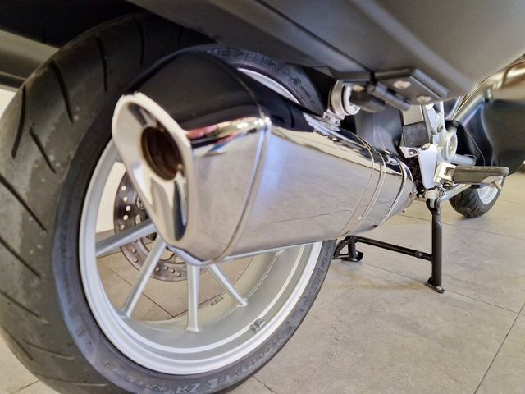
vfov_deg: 58.9
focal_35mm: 23
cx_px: 262
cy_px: 197
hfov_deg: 73.9
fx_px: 349
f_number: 1.8
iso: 640
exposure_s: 1/25
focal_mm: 5.4
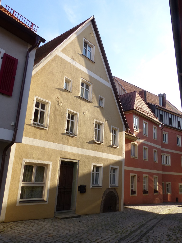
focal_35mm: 29
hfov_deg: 48.2
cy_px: 122
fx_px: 203
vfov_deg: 61.7
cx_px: 91
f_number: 4
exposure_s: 1/250
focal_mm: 5.2
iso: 100
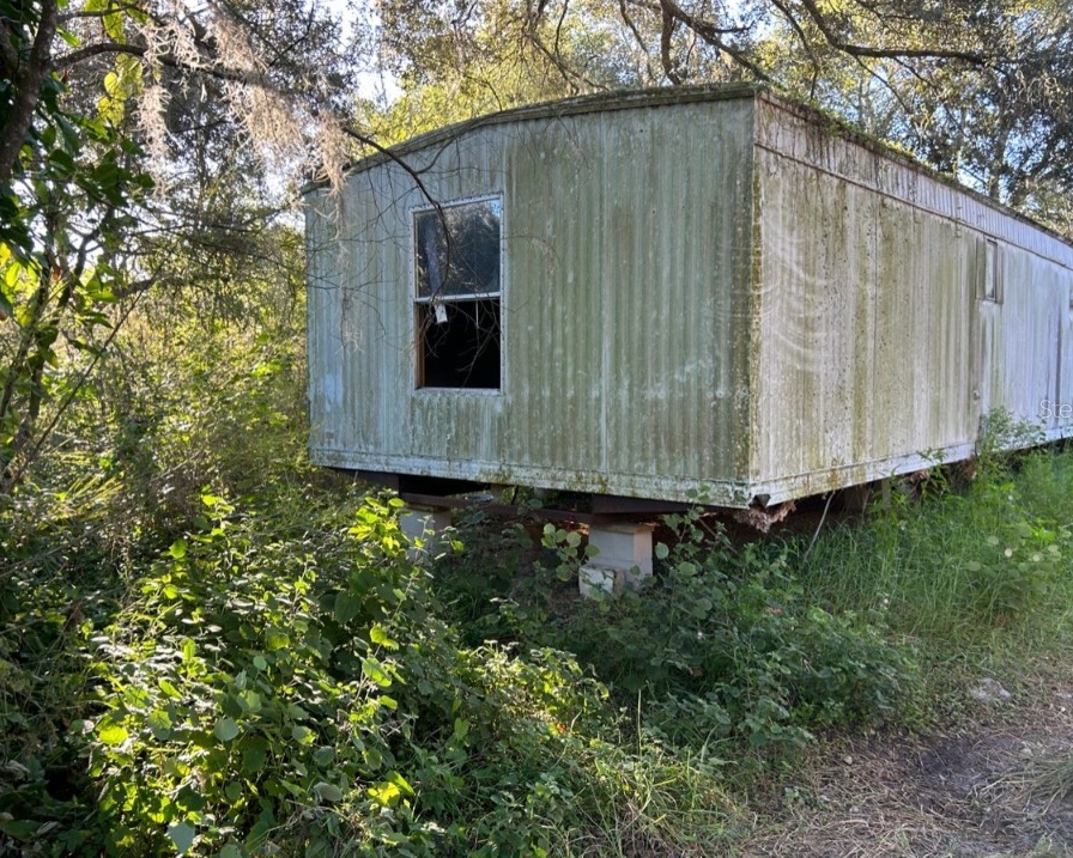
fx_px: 921
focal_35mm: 29
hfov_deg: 60.4
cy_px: 408
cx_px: 539
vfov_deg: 50.0
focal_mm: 5.7
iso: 50
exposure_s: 1/165
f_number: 1.5
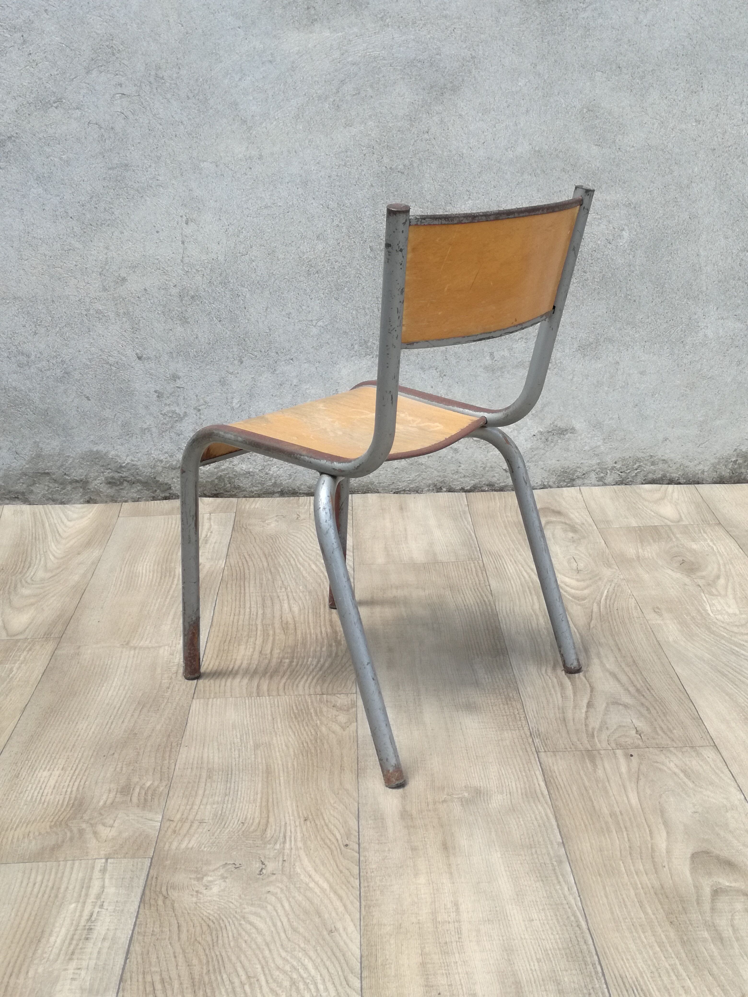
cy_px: 498
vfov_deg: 65.3
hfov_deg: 51.4
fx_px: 778
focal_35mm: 27
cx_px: 374
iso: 50
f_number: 2
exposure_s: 1/226
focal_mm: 3.79
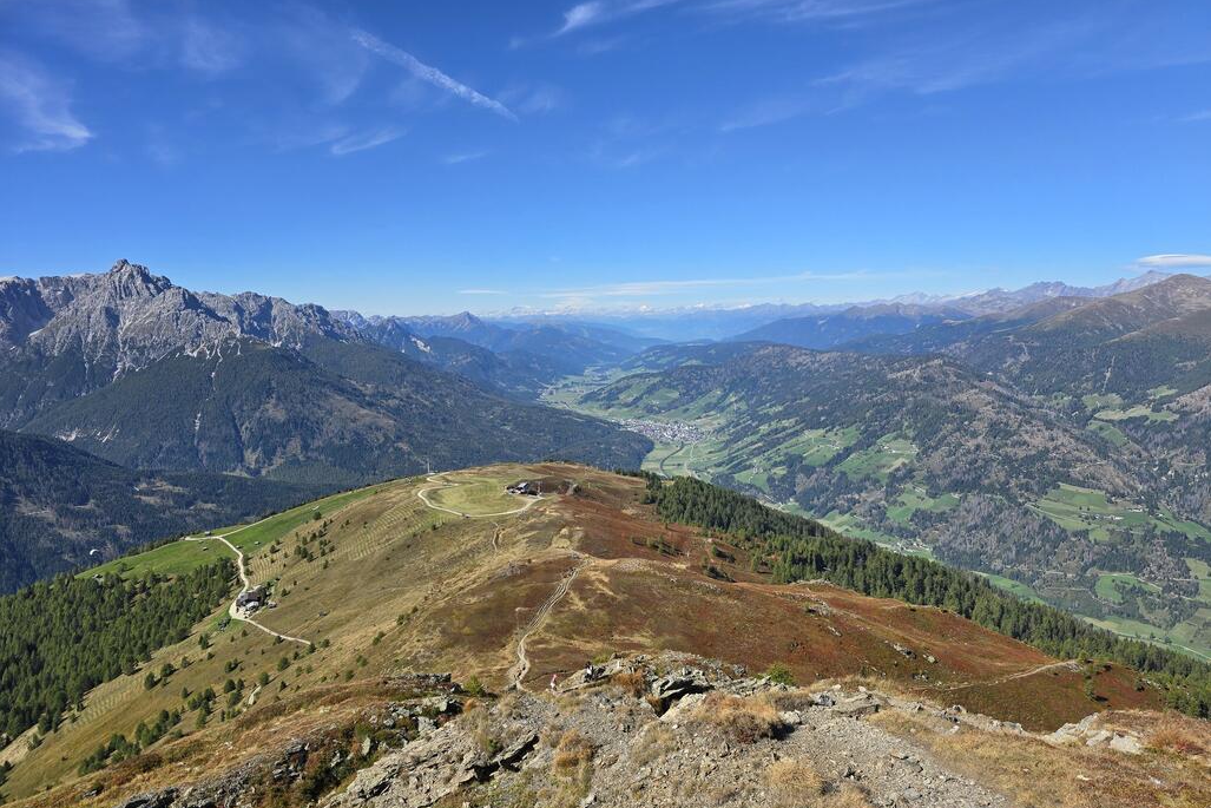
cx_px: 606
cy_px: 431
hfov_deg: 73.7
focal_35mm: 24
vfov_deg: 53.1
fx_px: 807
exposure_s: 1/845
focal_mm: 6.3
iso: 12
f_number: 1.7
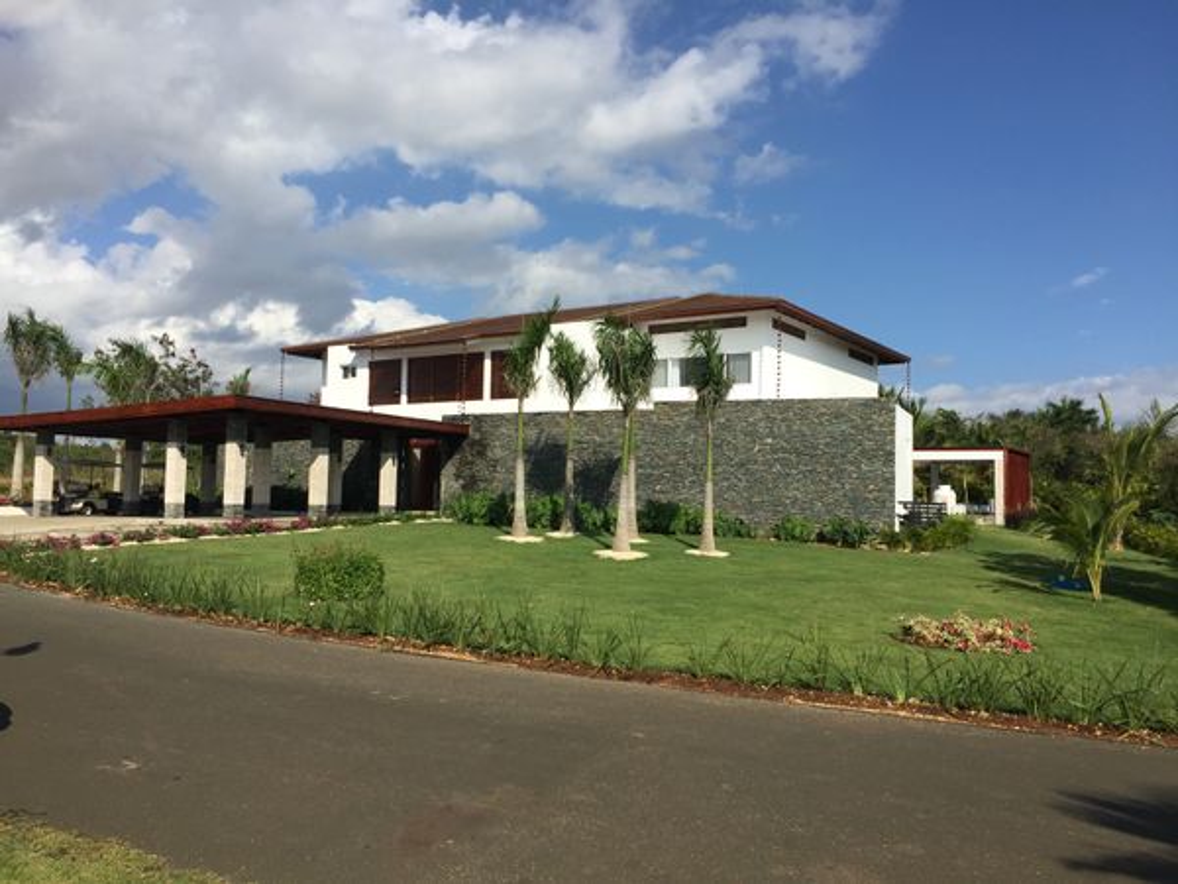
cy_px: 442
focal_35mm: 29
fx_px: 987
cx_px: 589
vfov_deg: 48.2
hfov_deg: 61.7
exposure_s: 1/2825
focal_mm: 4.15
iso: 32
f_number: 2.2
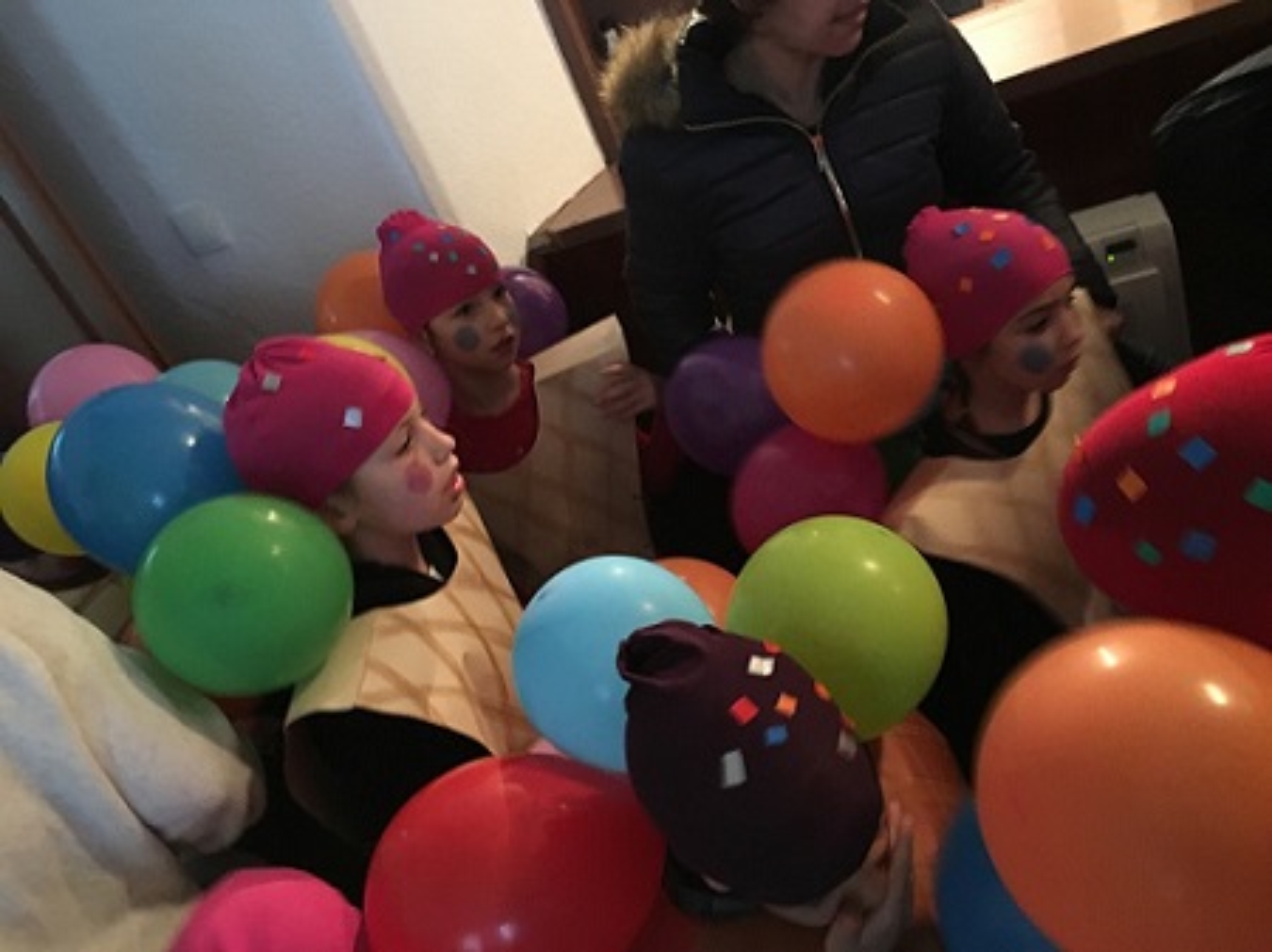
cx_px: 636
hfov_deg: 61.7
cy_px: 476
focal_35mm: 29
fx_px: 1065
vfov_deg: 48.2
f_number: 2.2
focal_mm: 4.15
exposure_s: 1/17
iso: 400
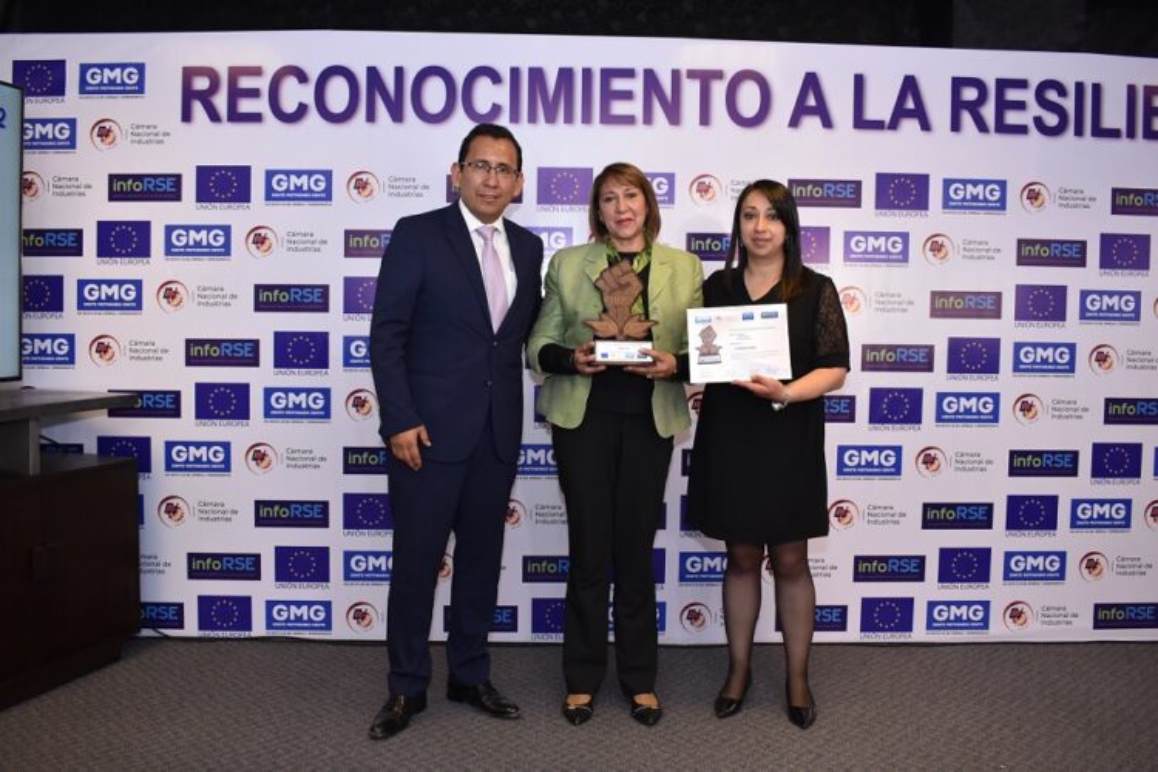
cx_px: 579
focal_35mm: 32
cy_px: 386
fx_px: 1013
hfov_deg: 59.5
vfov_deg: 41.7
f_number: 5
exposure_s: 1/100
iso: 800
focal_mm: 21
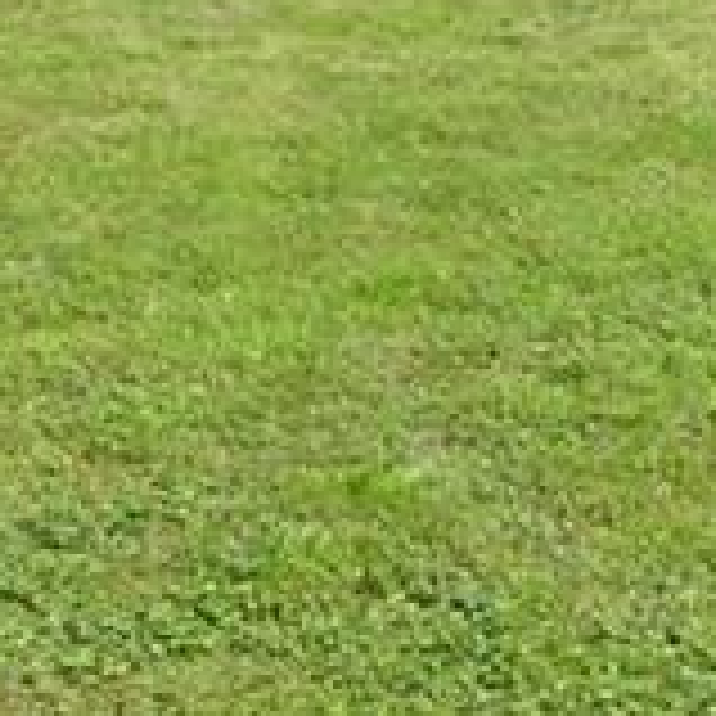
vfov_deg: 20.6
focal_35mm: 82
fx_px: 1919
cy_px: 41
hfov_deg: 21.0
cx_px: 522
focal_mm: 10
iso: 400
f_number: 11
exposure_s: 1/400
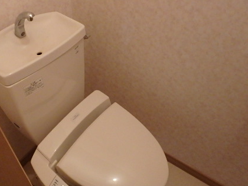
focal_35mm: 32
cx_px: 106
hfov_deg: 56.6
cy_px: 118
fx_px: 229
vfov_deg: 43.8
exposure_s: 1/30
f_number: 3.5
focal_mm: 3.7
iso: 800
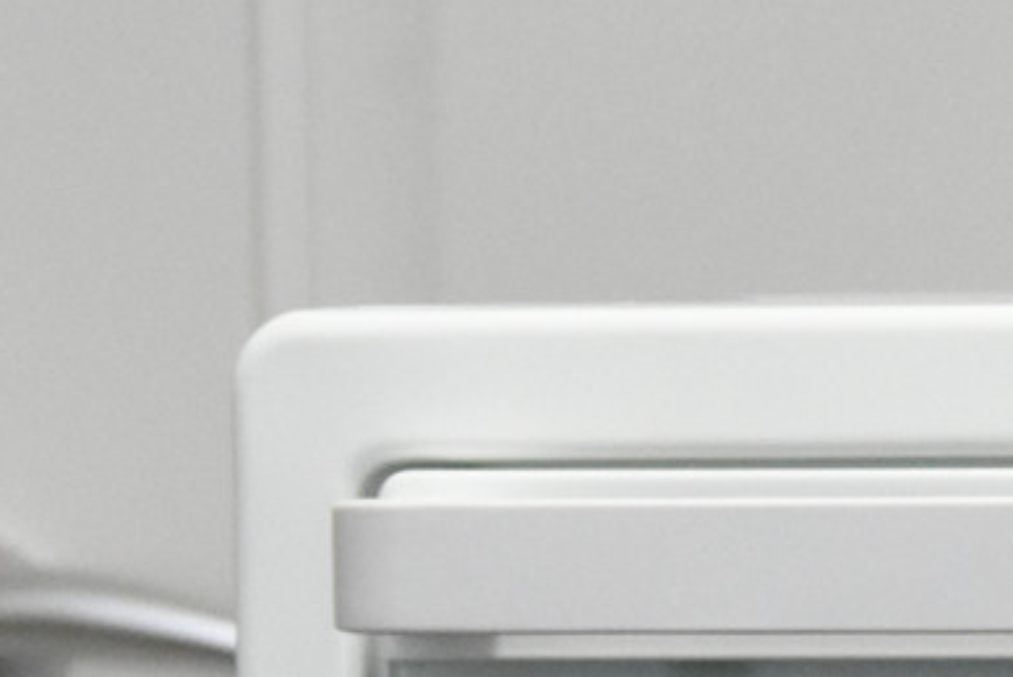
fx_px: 14609
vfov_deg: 2.6
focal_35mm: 519
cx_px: 1888
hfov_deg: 3.9
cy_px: 1148
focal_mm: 70
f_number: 10
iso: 4000
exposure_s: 1/80
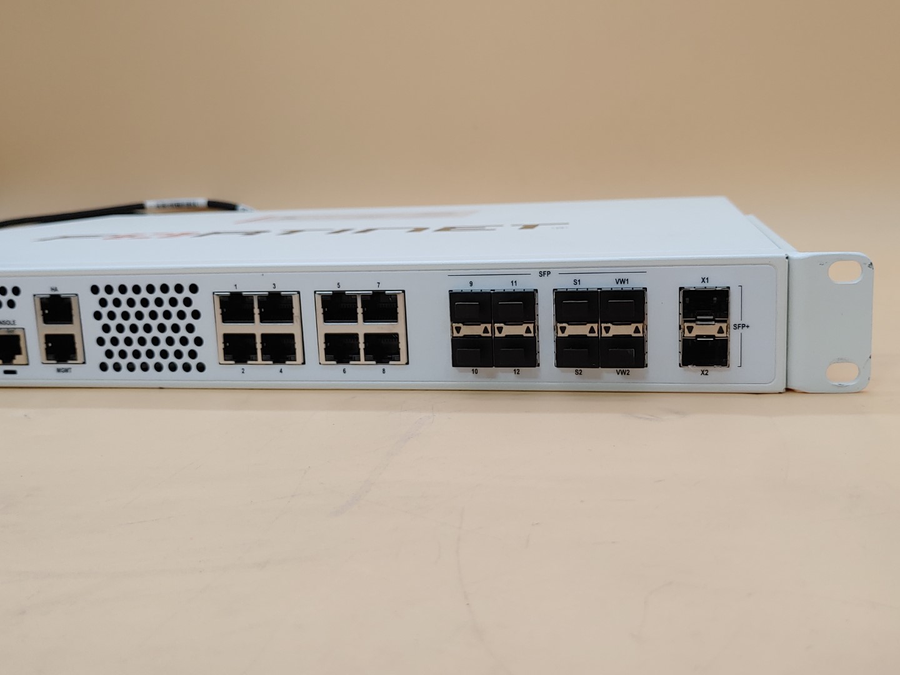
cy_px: 338
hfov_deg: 51.4
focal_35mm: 36
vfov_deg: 39.7
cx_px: 450
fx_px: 936
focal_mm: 4.36
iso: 50
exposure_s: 1/73
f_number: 1.8
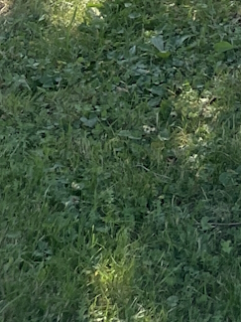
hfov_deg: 8.3
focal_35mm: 154
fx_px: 1430
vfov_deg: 10.2
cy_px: -576
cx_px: 699
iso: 32
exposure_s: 1/520
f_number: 1.6
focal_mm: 4.2
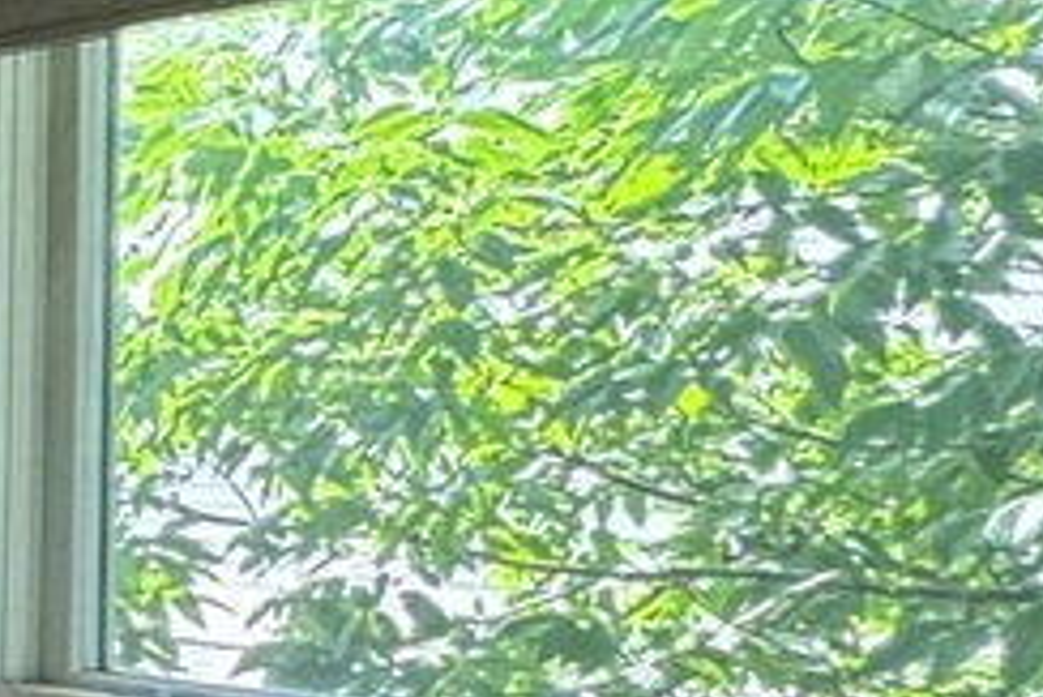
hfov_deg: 12.5
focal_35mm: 86
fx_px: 2493
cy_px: 389
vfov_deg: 15.9
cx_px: -1881
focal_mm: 2.22
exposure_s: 1/60
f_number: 2.2
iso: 250
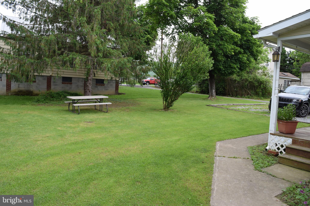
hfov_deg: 67.4
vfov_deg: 47.9
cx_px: 155
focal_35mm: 27
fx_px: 232
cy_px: 103
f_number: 8
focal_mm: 18
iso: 250
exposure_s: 1/250
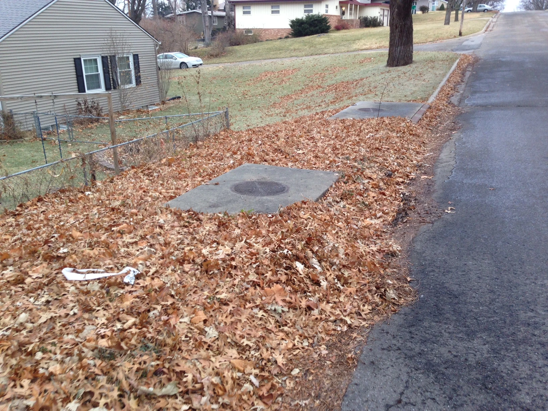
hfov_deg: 55.4
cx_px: 274
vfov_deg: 42.9
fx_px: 522
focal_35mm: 33
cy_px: 206
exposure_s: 1/120
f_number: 2.4
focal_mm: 4.12
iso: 64
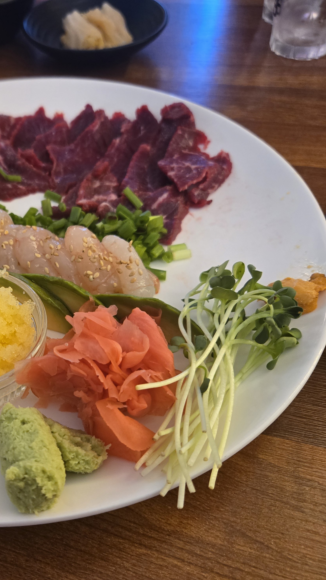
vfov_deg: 58.0
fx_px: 523
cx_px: 18
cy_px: 292
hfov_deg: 32.5
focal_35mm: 34
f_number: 1.8
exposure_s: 1/120
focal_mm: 5.4
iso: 400
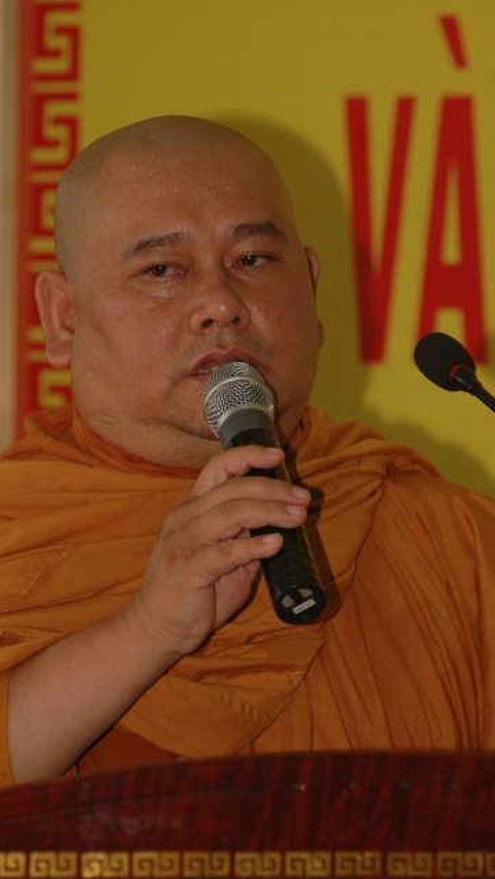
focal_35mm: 261
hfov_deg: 4.7
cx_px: 247
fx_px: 6076
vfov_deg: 8.3
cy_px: 438
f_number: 5.3
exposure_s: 1/60
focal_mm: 165
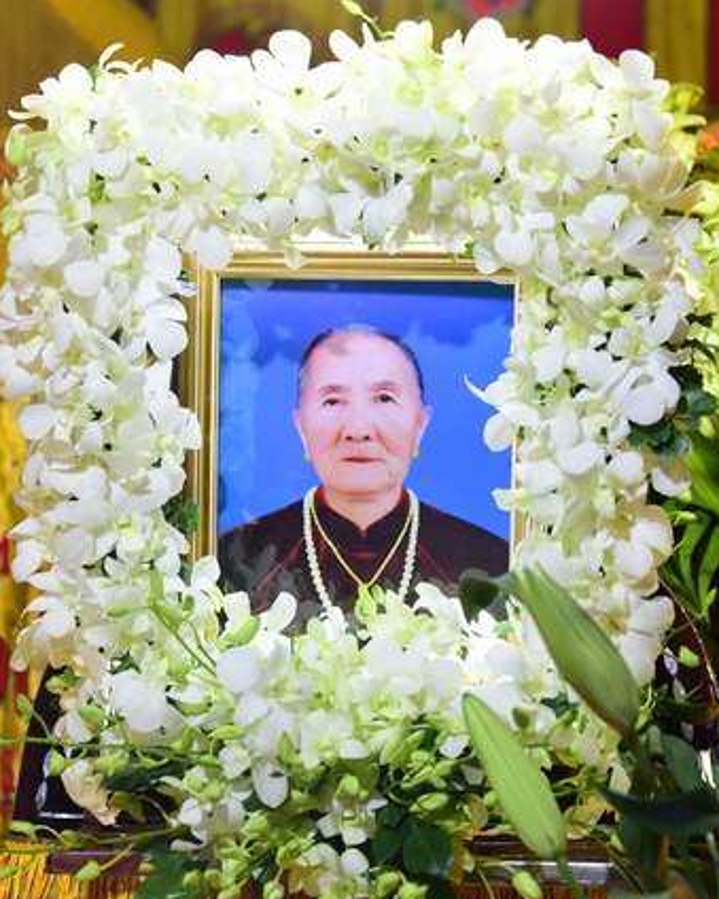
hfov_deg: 13.1
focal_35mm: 118
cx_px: 312
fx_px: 3140
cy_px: 456
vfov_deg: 16.3
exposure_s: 1/60
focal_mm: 82
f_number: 4.5
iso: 720
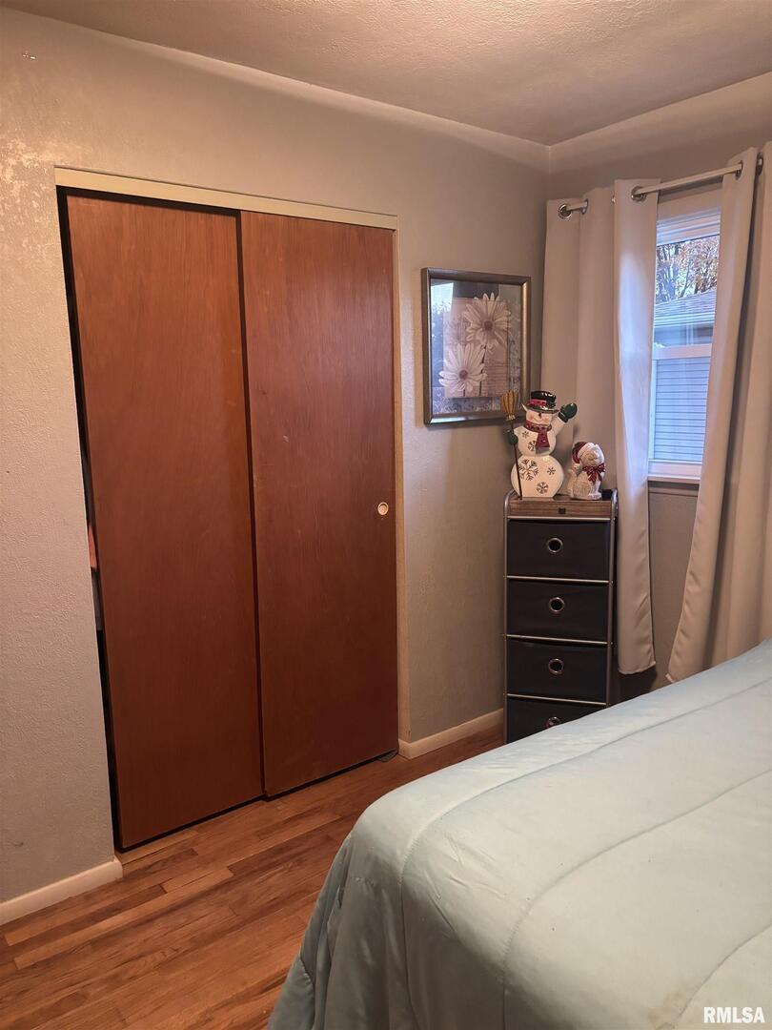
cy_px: 515
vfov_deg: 67.3
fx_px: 773
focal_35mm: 26
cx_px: 386
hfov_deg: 53.1
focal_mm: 5.96
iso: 500
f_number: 1.6
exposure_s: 1/40
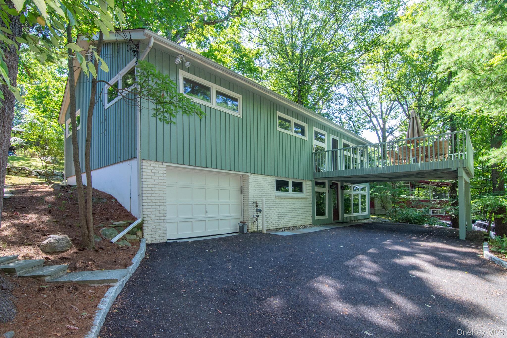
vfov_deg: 72.0
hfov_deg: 95.0
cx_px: 254
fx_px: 232
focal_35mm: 16
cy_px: 169
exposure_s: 1/80
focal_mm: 11
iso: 640
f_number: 11
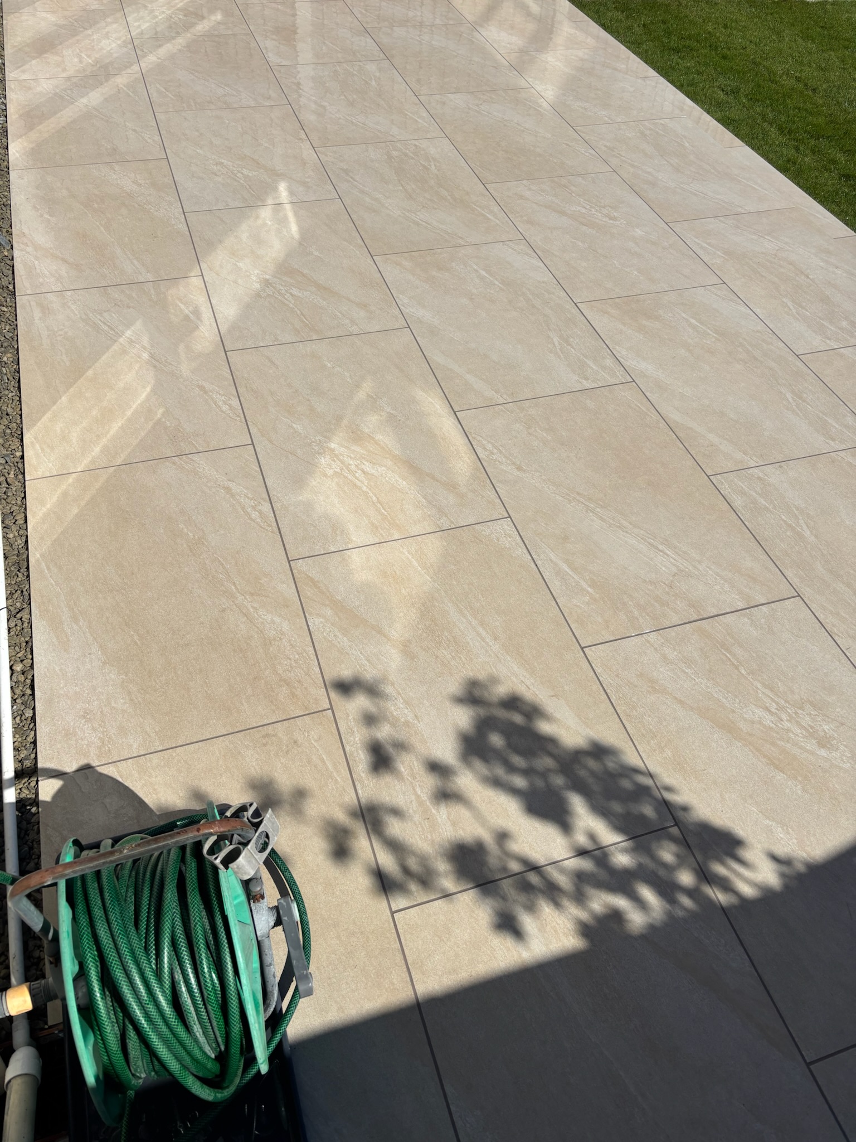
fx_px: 857
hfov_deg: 53.1
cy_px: 571
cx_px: 428
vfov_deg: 67.3
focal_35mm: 26
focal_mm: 5.96
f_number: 1.6
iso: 50
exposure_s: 1/8333
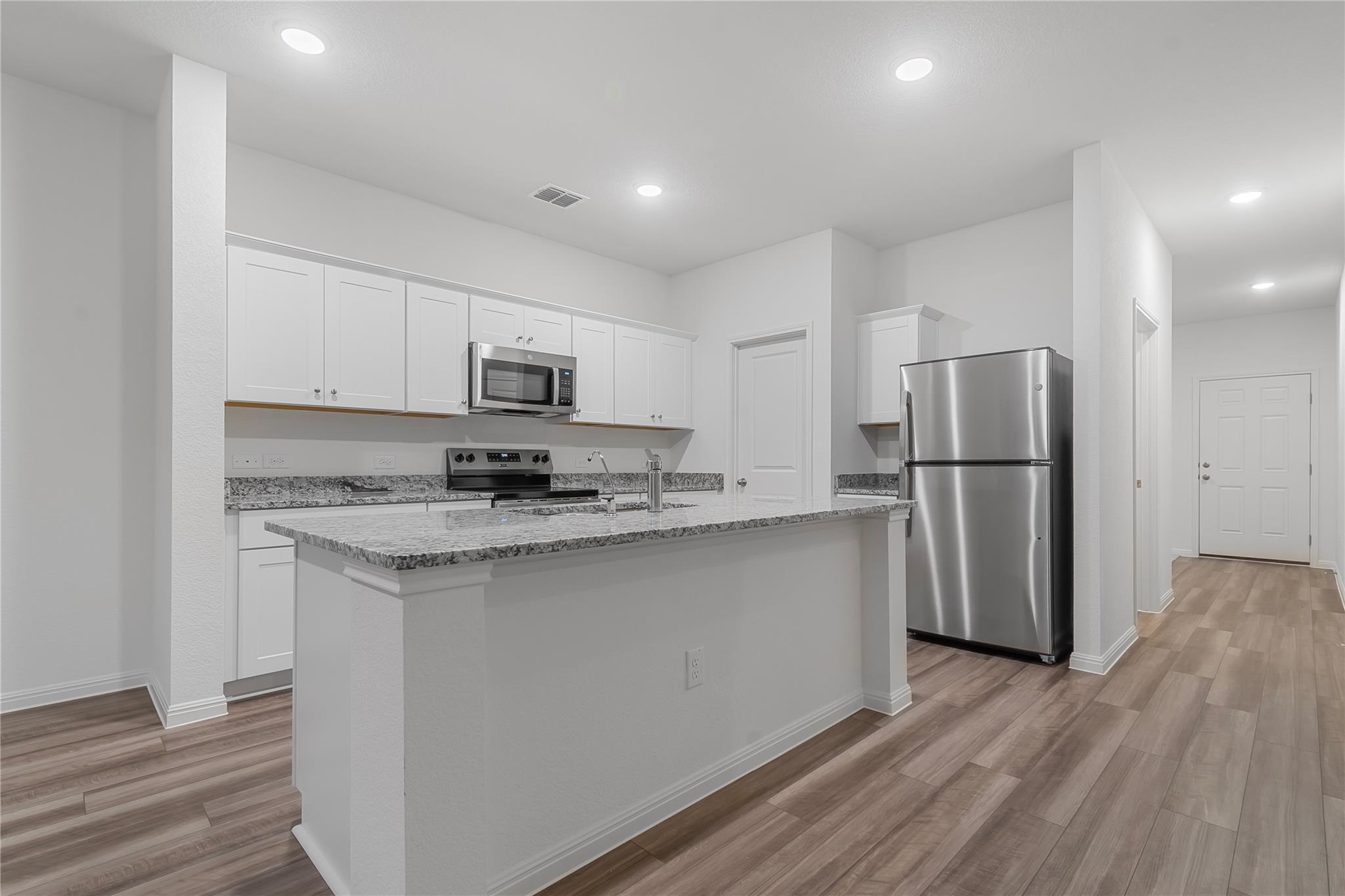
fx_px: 560
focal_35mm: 15
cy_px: 448
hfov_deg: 100.4
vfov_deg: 77.3
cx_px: 672
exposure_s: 1/2
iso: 100
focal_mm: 10
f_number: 9
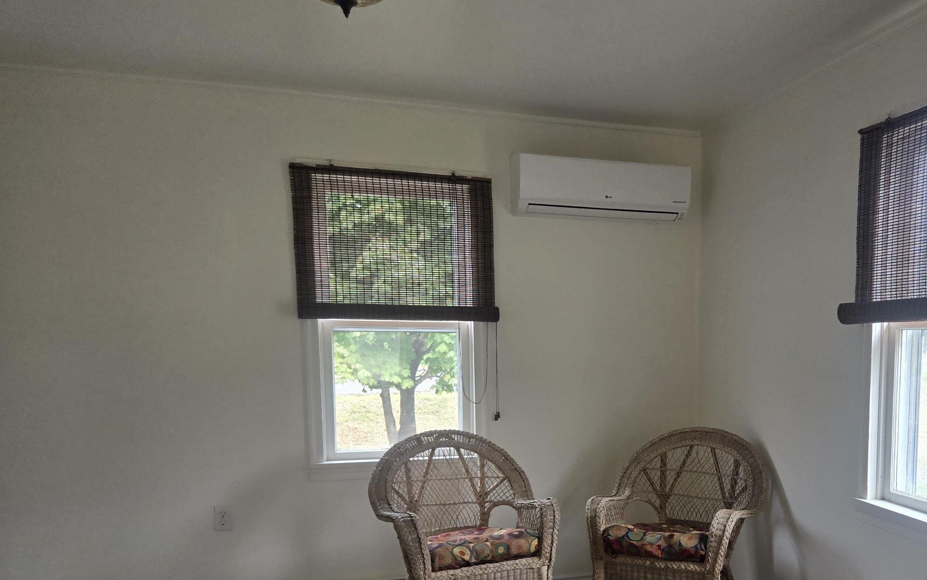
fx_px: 859
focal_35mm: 34
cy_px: 437
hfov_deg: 55.3
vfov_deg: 36.4
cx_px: 634
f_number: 1.8
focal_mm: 5.4
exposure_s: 1/180
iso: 80
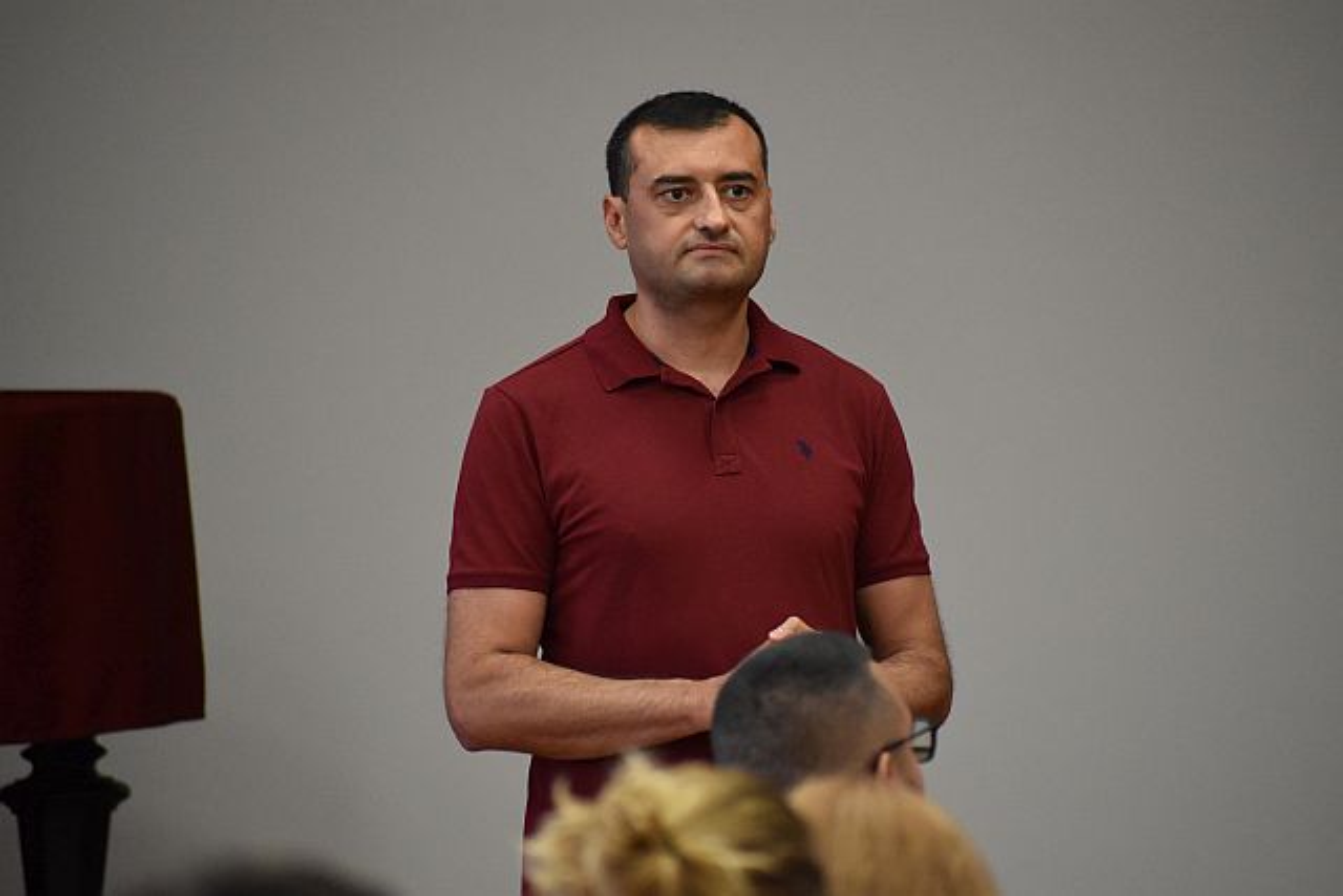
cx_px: 672
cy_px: 448
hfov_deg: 6.5
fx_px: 11753
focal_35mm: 315
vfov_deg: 4.4
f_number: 5.6
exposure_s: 1/250
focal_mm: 210
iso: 3200
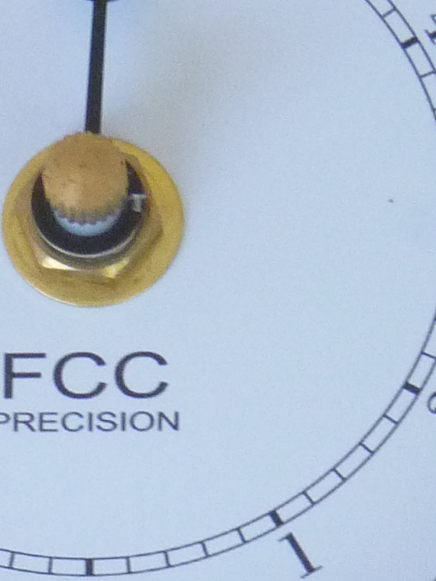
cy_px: 693
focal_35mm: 553
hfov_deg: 2.7
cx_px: 111
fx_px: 9279
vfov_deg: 3.6
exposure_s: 1/40
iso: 320
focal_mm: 18.7
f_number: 3.6
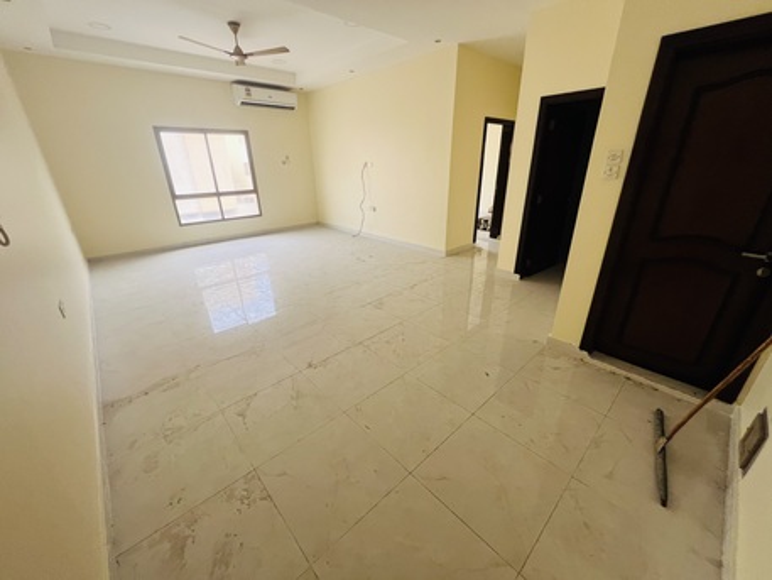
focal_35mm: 13
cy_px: 290
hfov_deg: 106.2
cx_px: 386
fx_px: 290
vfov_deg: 89.9
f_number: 1.8
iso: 200
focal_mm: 1.57
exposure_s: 1/99
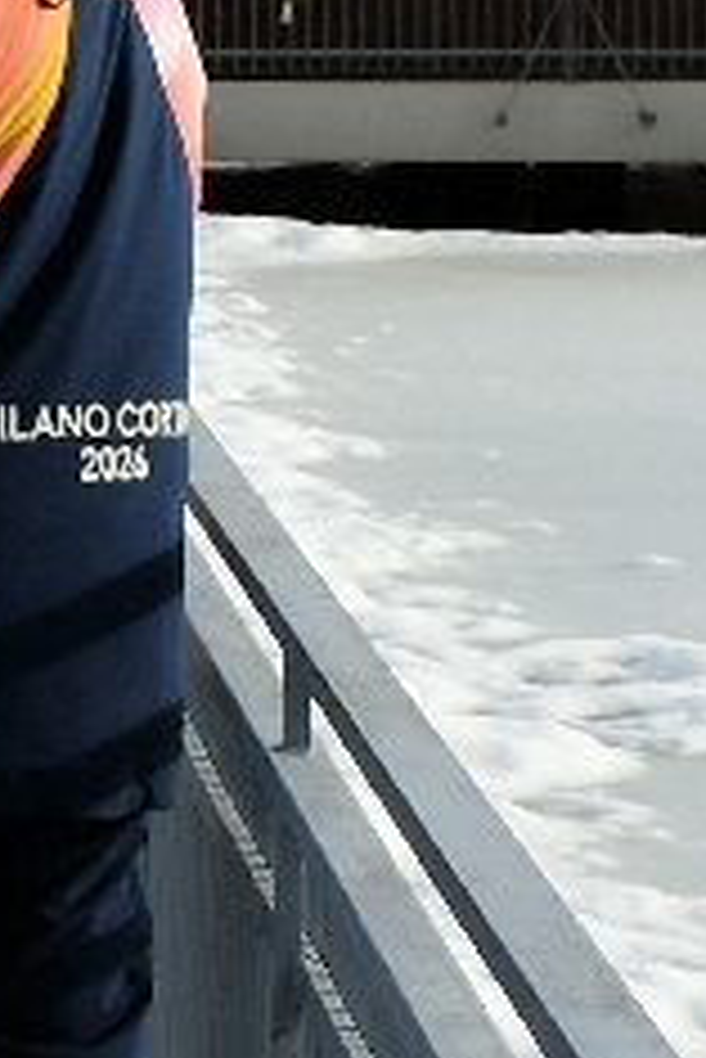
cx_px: -926
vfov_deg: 10.0
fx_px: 5992
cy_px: -131
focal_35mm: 204
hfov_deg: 6.5
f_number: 9
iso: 100
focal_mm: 27
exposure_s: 1/320
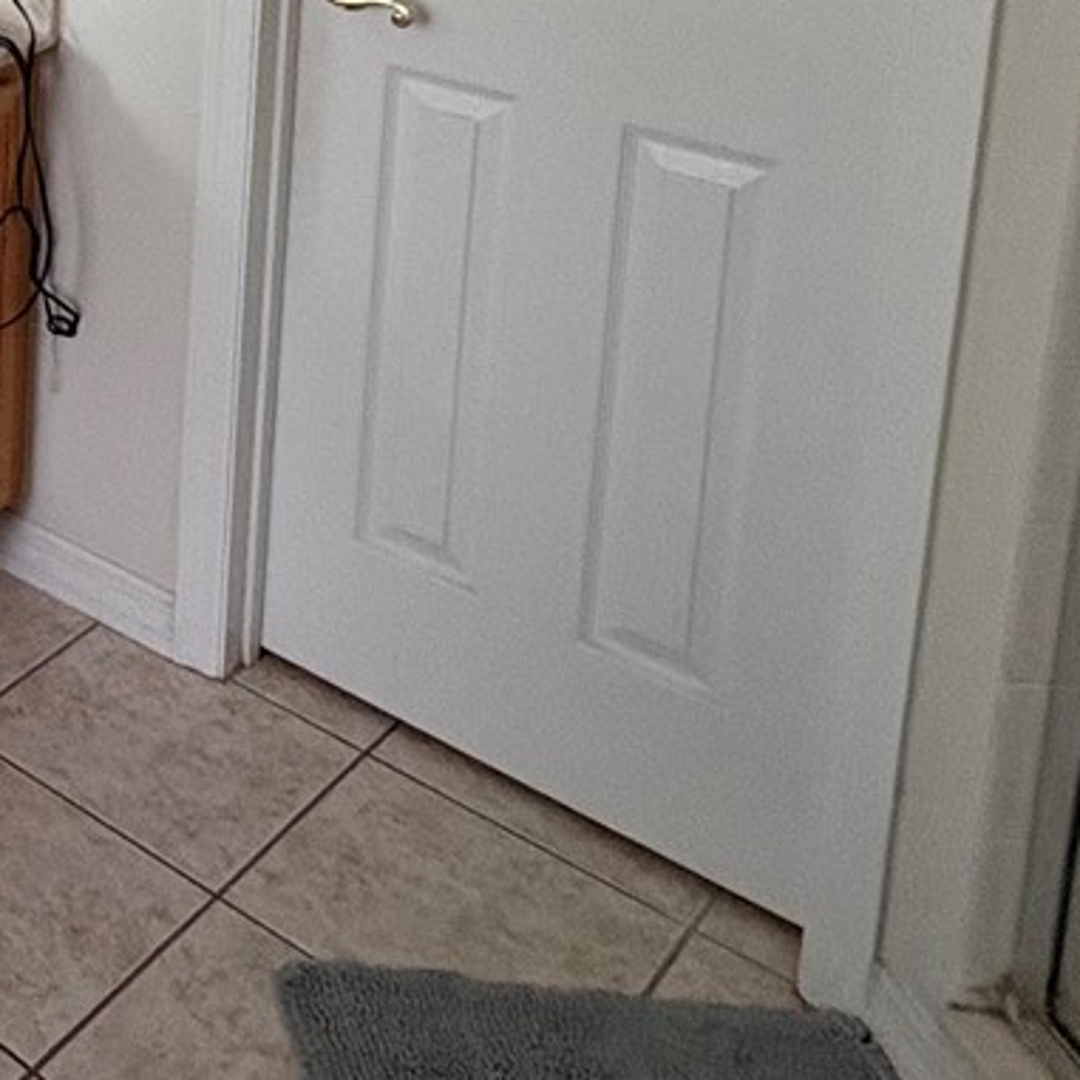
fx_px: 1836
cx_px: -533
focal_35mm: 52
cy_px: -269
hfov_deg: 25.1
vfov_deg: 28.0
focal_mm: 2.22
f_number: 2.2
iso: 400
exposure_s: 1/60
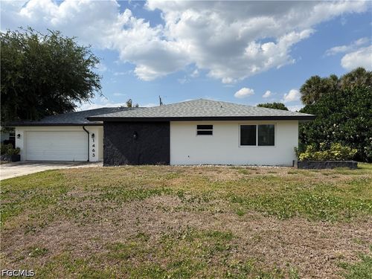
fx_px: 258
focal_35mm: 24
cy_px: 140
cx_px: 186
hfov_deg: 71.6
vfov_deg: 56.8
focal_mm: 6.76
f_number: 1.78
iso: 80
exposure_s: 1/5714
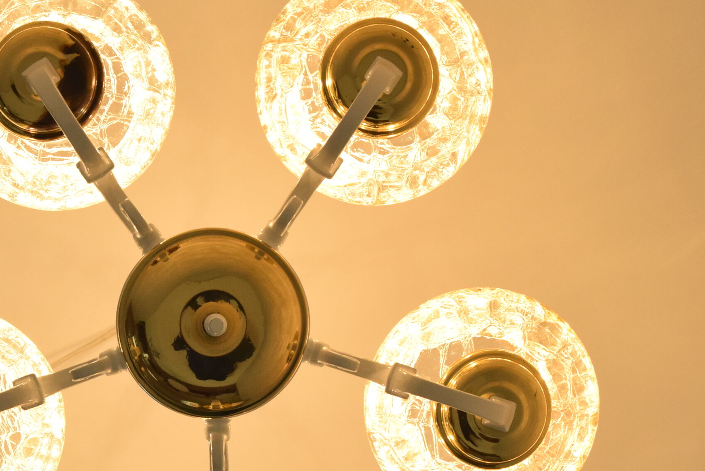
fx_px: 2371
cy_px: 360
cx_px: 213
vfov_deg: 11.3
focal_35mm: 121
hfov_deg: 16.9
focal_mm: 46
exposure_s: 1/250
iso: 1600
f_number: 8
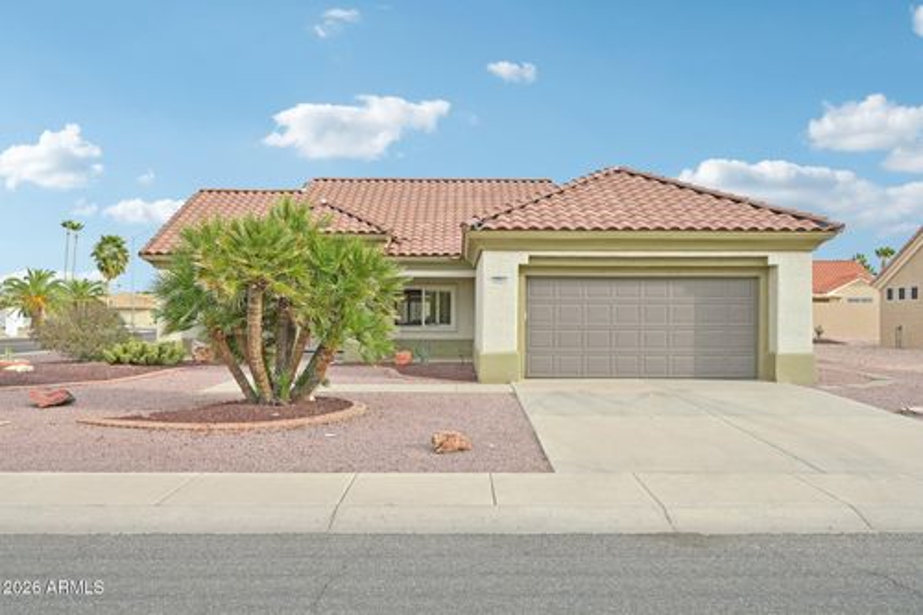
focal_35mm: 30
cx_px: 462
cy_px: 308
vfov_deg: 43.6
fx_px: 769
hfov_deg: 61.9
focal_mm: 30
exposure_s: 1/250
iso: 160
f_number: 8
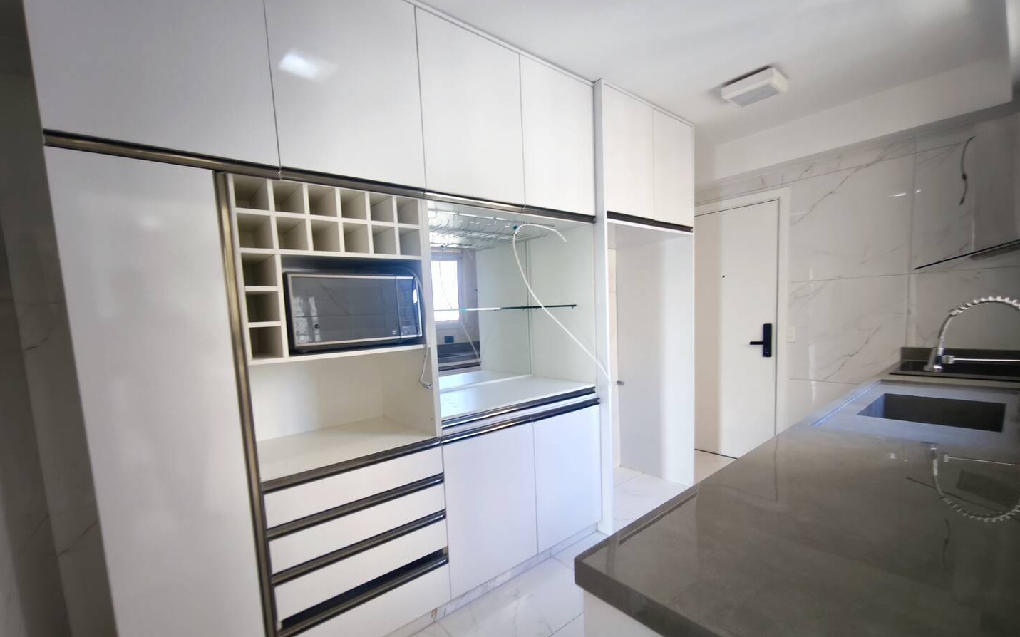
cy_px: 356
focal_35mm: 16
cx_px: 509
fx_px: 445
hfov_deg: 97.8
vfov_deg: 71.0
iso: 200
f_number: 2.2
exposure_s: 1/30
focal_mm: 1.91
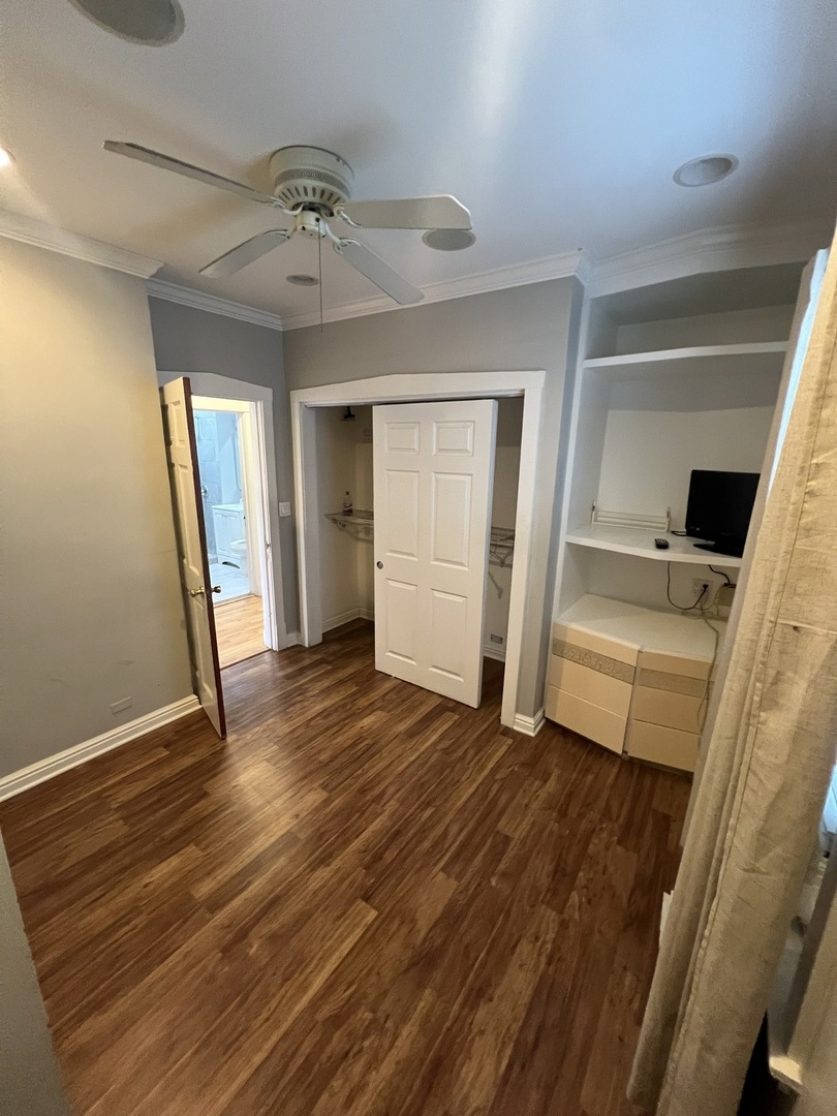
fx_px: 419
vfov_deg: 106.2
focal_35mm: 13
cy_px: 558
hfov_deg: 89.9
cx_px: 418
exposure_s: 1/60
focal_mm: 1.57
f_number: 1.8
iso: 500
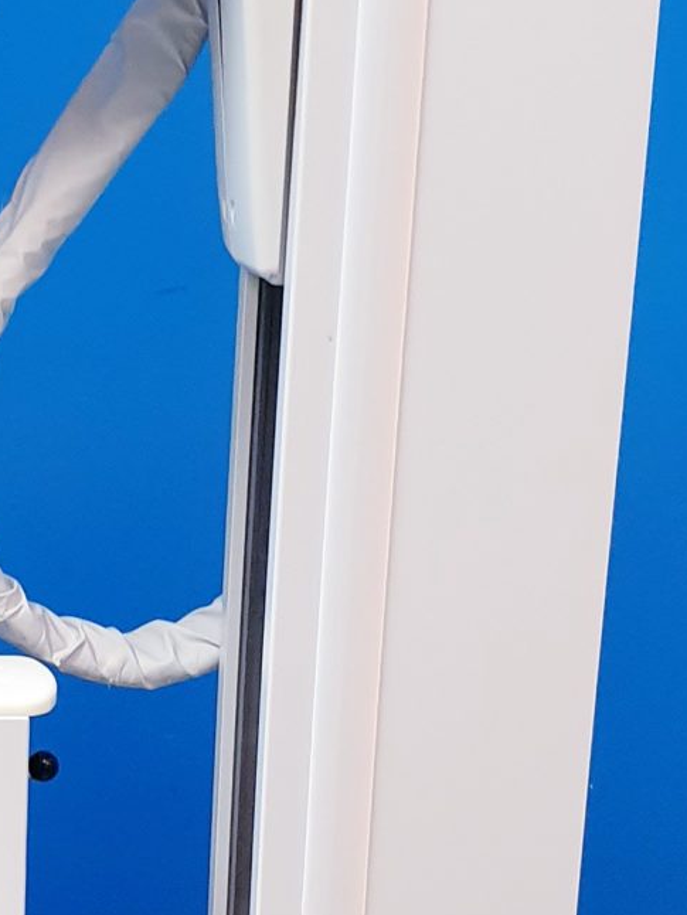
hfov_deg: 13.9
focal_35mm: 103
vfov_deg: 18.9
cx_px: -156
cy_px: 698
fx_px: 2724
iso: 200
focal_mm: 4.3
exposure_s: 1/50
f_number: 2.4
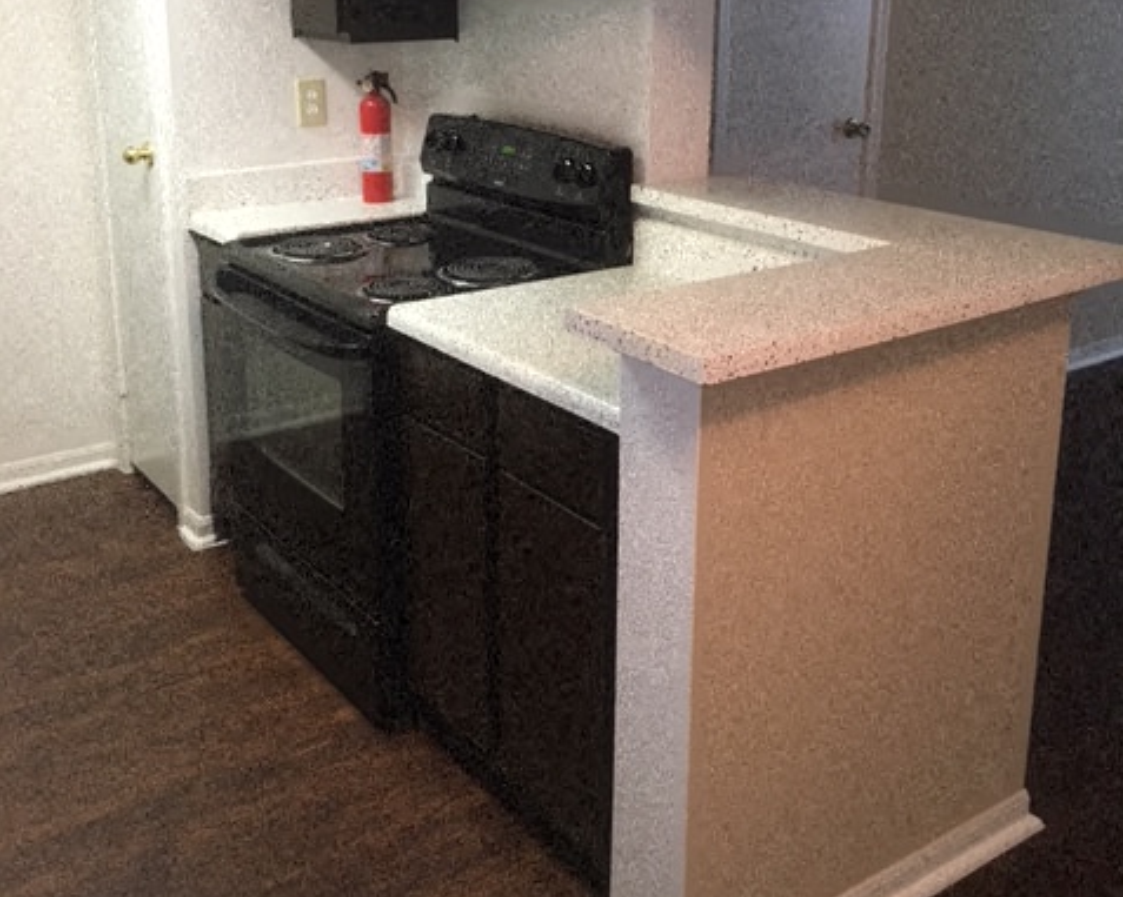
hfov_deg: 48.0
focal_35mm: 38
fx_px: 1262
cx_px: 560
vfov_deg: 38.5
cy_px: 278
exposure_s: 1/24
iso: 200
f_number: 2.2
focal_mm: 4.15
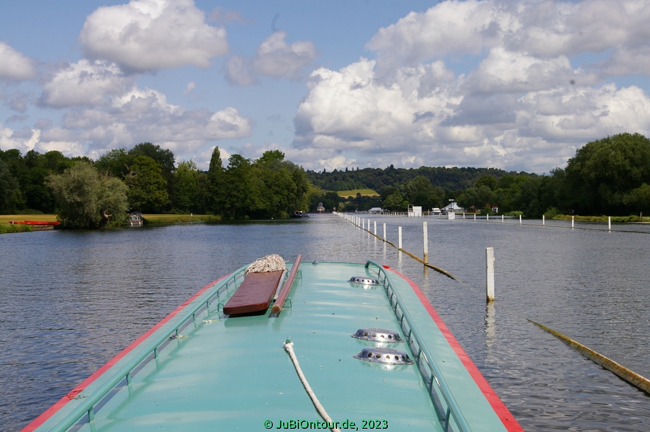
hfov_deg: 31.2
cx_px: 325
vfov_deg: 21.0
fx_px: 1164
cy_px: 216
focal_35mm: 64
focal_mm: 43
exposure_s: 1/350
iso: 200
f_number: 13
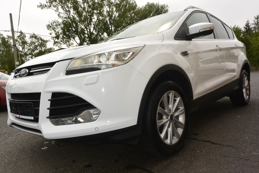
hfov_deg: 67.4
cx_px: 130
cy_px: 86
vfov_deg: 47.9
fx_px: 194
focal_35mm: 27
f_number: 9
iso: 160
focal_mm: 10
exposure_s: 1/250
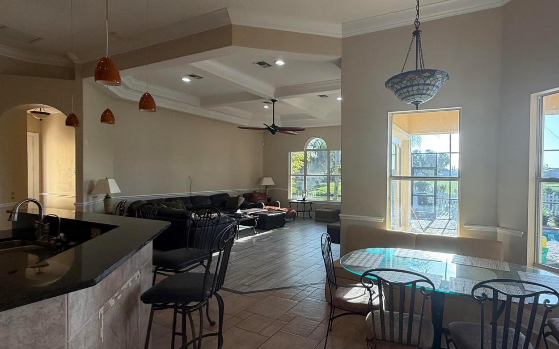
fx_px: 289
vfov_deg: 62.2
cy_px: 179
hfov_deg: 86.7
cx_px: 340
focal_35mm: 19
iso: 80
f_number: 2.2
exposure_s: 1/120
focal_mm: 2.22
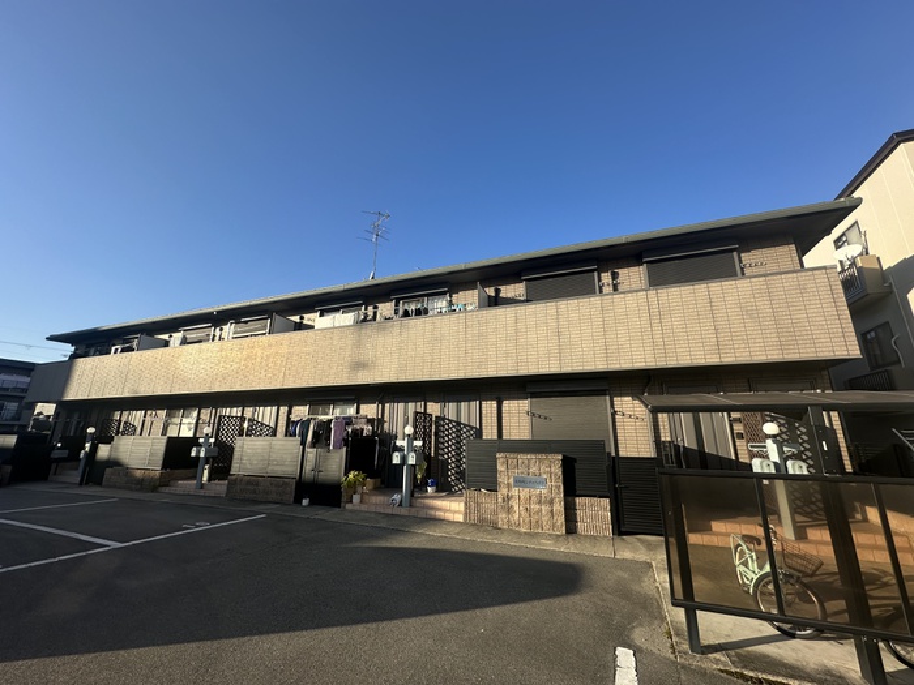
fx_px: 370
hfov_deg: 102.1
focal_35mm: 14
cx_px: 457
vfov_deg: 85.7
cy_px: 342
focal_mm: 2.22
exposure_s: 1/1511
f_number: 2.2
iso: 50
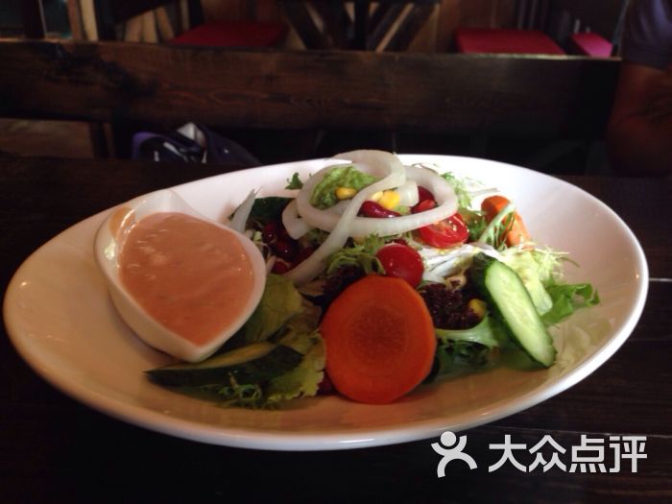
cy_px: 252
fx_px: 641
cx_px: 336
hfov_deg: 55.4
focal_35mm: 33
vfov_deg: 42.9
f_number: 2.4
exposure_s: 1/20
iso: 80
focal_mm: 4.12
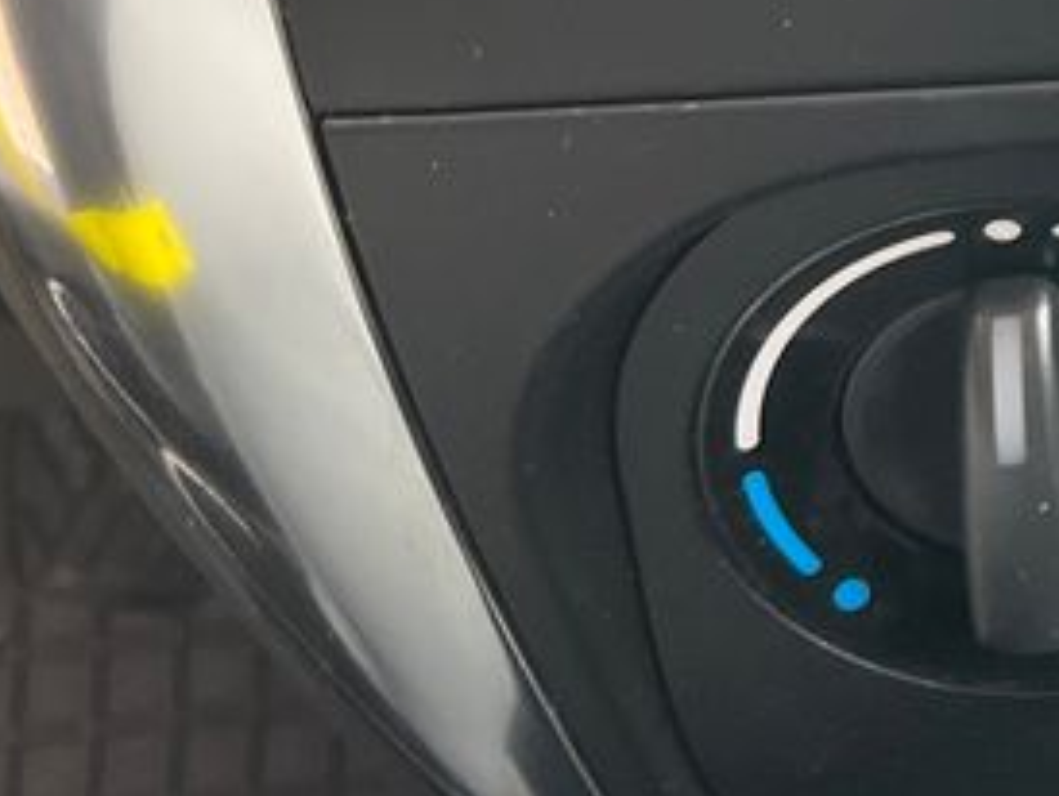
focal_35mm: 97
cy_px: -618
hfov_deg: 17.4
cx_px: 1755
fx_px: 2970
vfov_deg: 13.7
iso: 125
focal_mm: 5.1
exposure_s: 1/119
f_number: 1.6
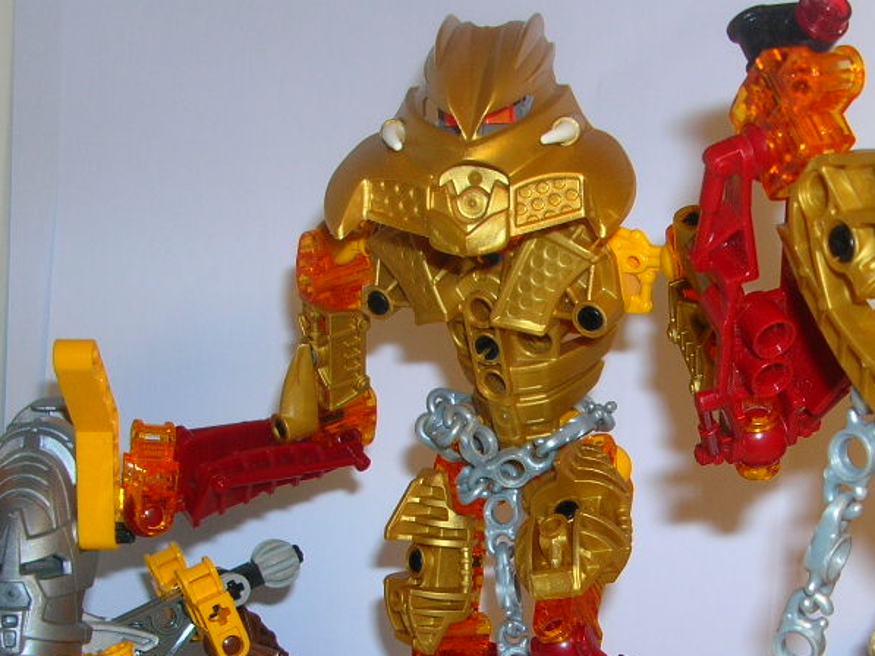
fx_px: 1517
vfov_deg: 24.1
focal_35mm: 60
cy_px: 511
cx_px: 583
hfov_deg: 31.9
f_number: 2.8
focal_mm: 5.8
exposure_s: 1/60.1
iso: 50
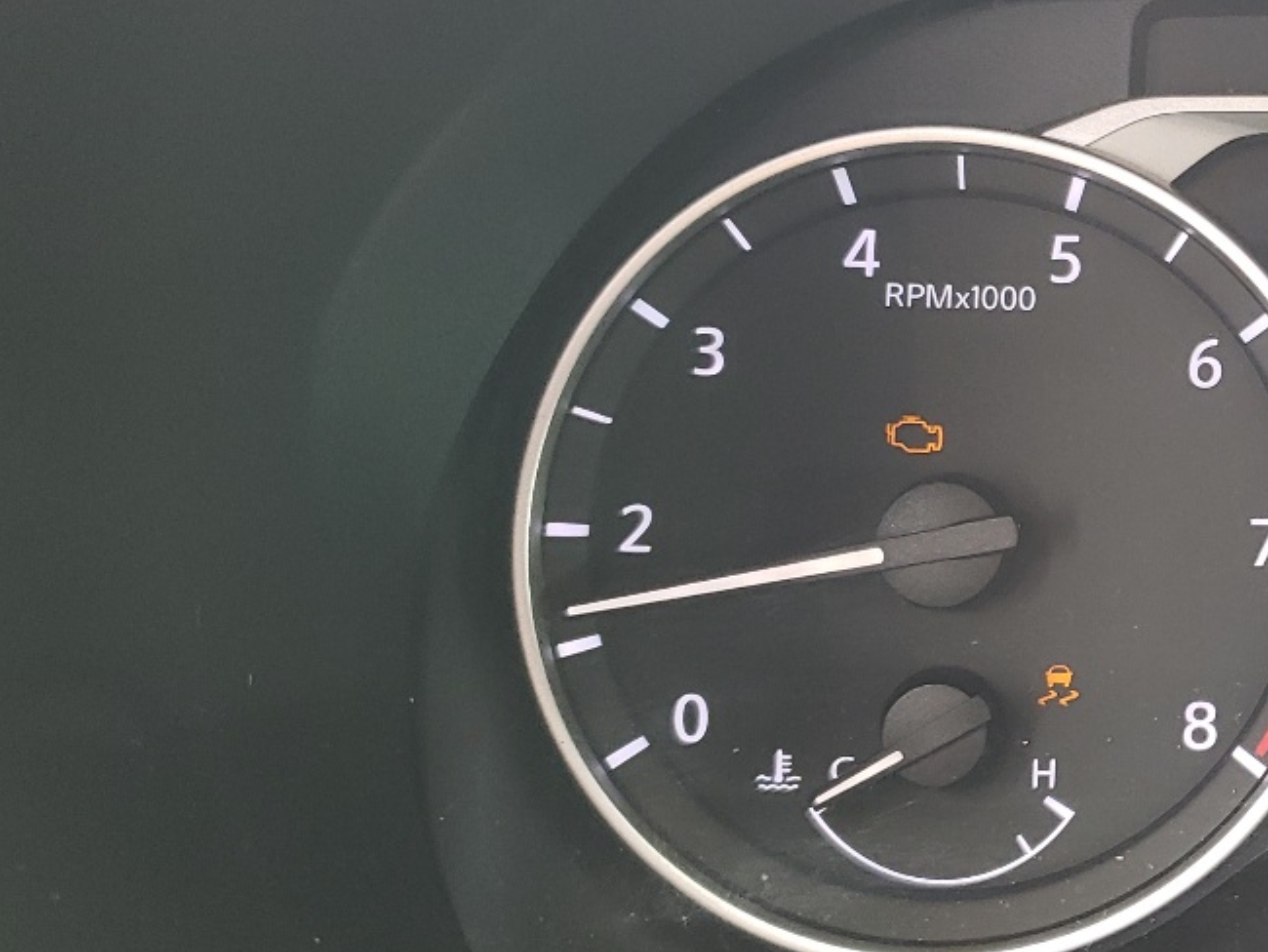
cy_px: 357
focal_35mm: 64
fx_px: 2345
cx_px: 1477
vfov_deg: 22.9
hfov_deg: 27.1
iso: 82
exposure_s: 1/120
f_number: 1.5
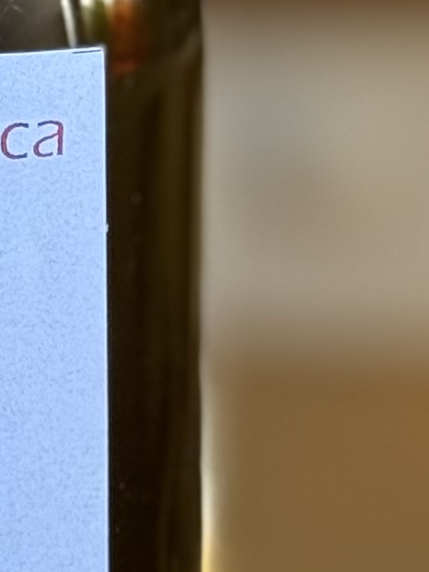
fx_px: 4460
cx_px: -217
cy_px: 85
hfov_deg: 5.5
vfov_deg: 7.3
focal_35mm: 270
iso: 100
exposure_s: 1/67
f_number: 1.78
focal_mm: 6.76
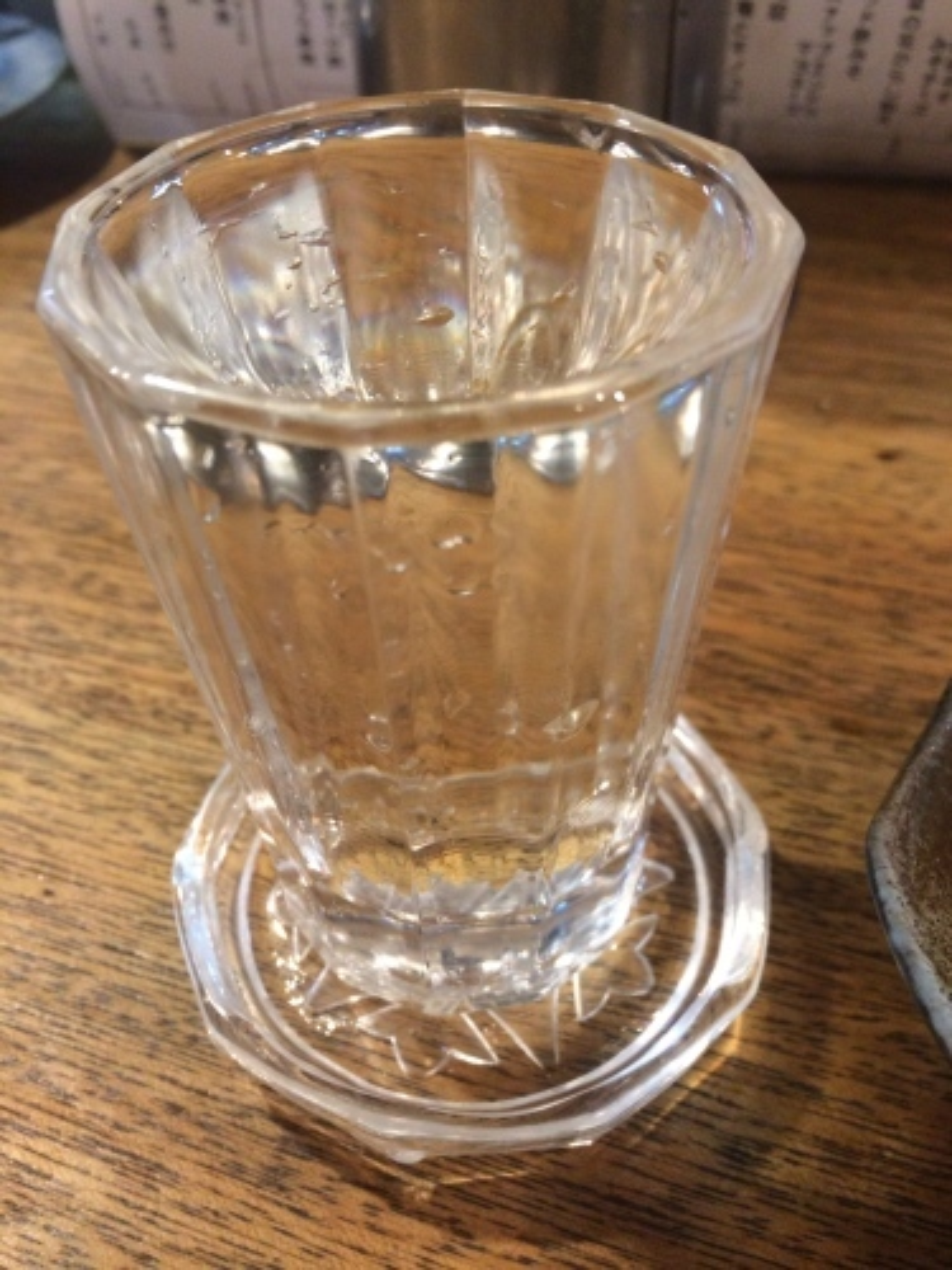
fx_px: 1063
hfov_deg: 48.2
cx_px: 476
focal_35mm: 29
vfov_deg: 61.7
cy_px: 635
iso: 250
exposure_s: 1/30
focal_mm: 4.15
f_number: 2.2
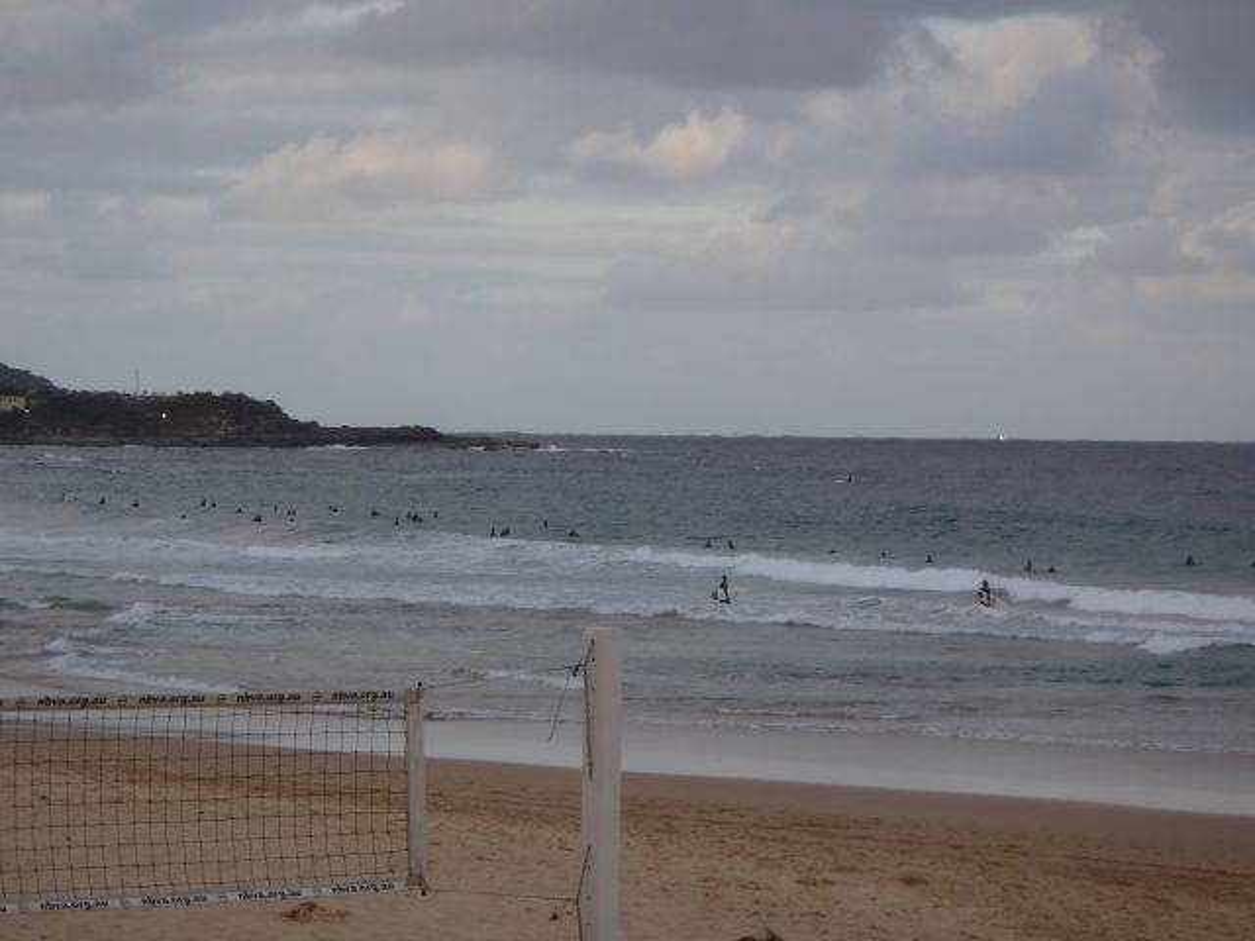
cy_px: 470
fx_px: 5076
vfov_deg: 10.6
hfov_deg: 14.1
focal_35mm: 140
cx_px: 628
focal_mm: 25
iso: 100
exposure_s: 1/125
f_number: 5.9
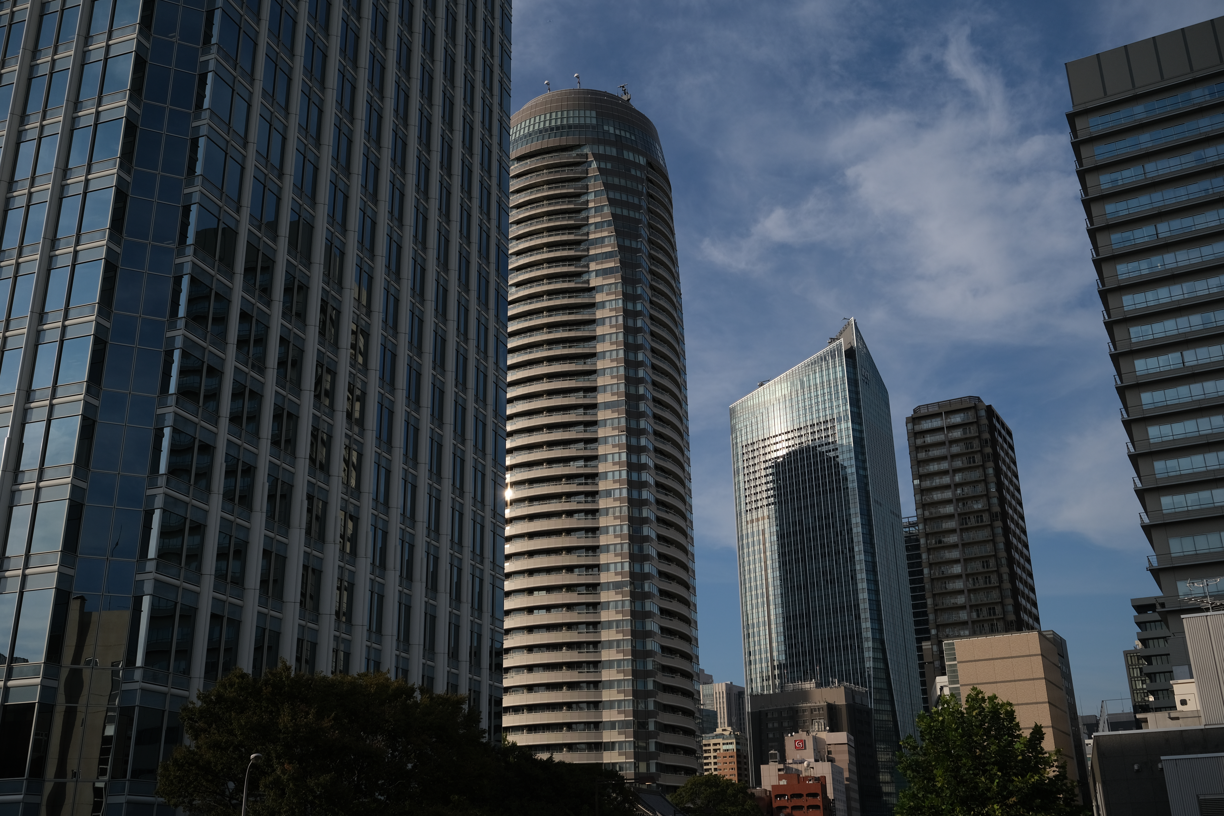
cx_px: 612
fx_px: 1190
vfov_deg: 37.9
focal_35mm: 35
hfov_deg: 54.4
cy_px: 408
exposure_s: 1/5000
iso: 160
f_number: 2.8
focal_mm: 23
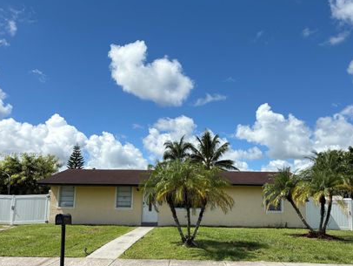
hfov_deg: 56.8
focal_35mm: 32
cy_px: 155
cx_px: 172
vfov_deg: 44.1
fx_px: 327
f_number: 1.6
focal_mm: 5.96
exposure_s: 1/3831
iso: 50
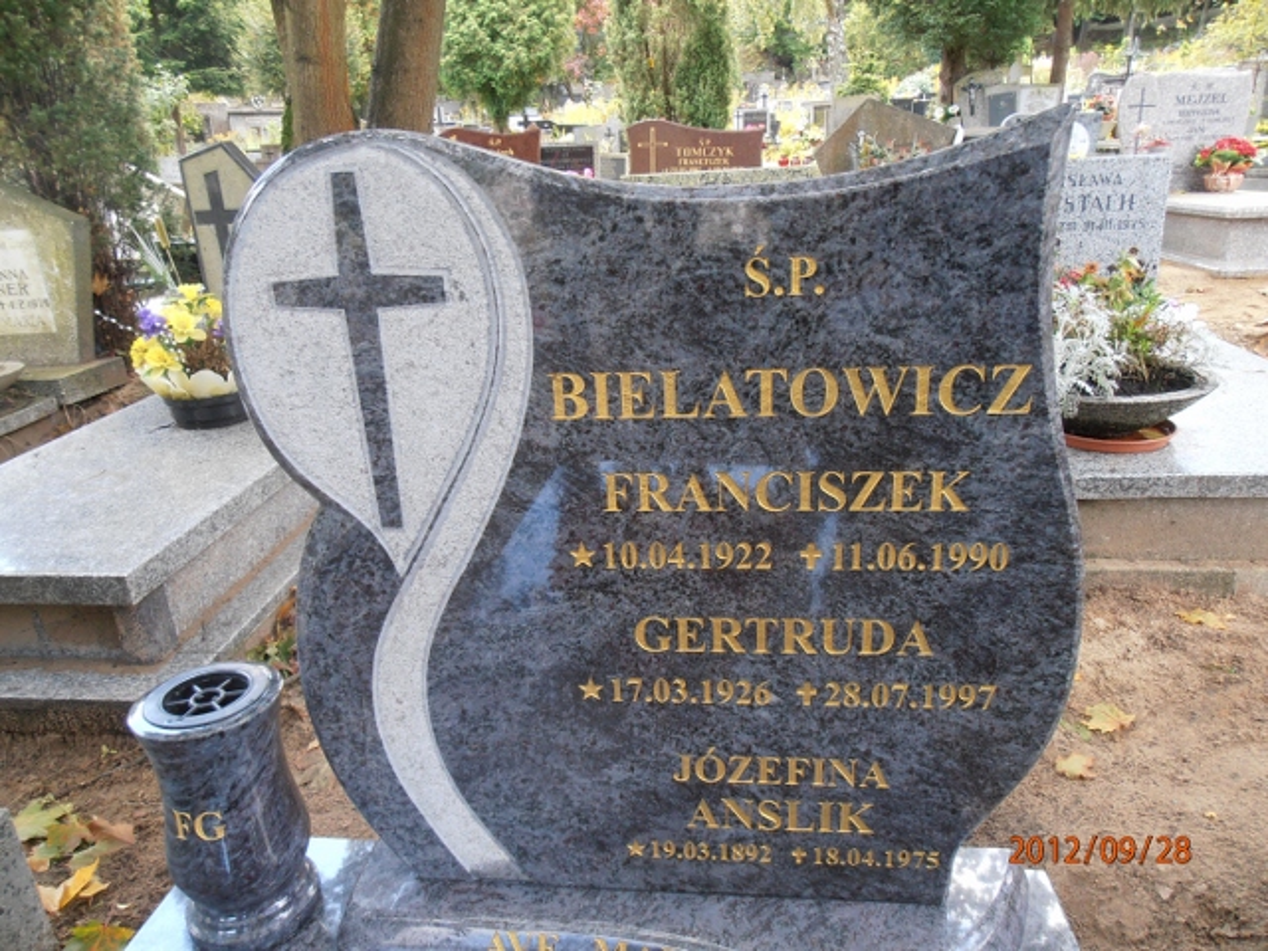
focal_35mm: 24
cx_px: 634
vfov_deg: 56.8
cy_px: 476
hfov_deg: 71.6
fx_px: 879
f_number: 3
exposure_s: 1/30
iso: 100
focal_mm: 4.2
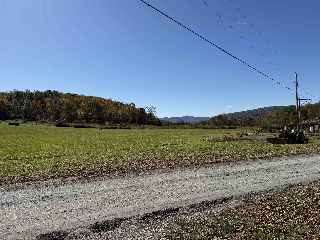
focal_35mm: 24
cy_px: 120
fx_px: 222
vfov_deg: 56.8
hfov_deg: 71.6
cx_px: 160
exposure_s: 1/8130
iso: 80
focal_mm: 6.76
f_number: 1.78
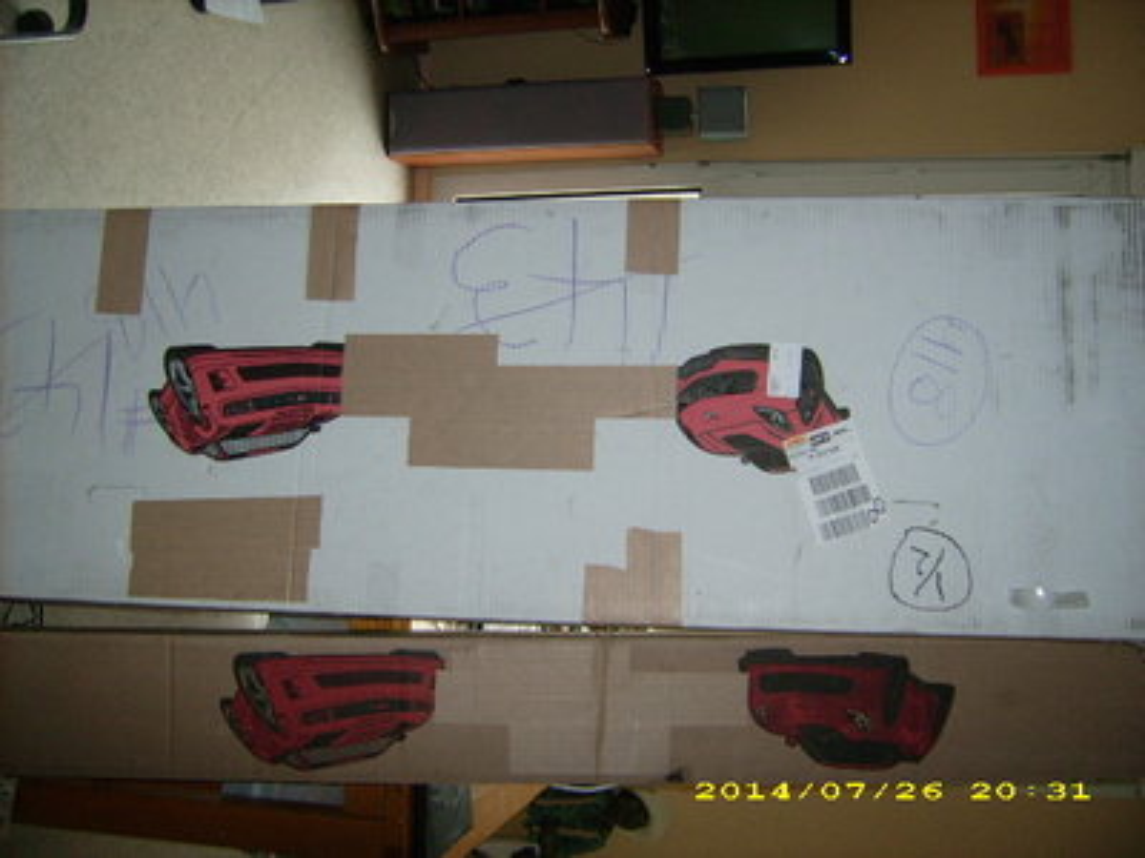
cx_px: 572
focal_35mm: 35
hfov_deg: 52.6
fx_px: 1158
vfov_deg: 40.7
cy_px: 429
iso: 100
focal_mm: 5.95
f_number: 2.8
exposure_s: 1/60
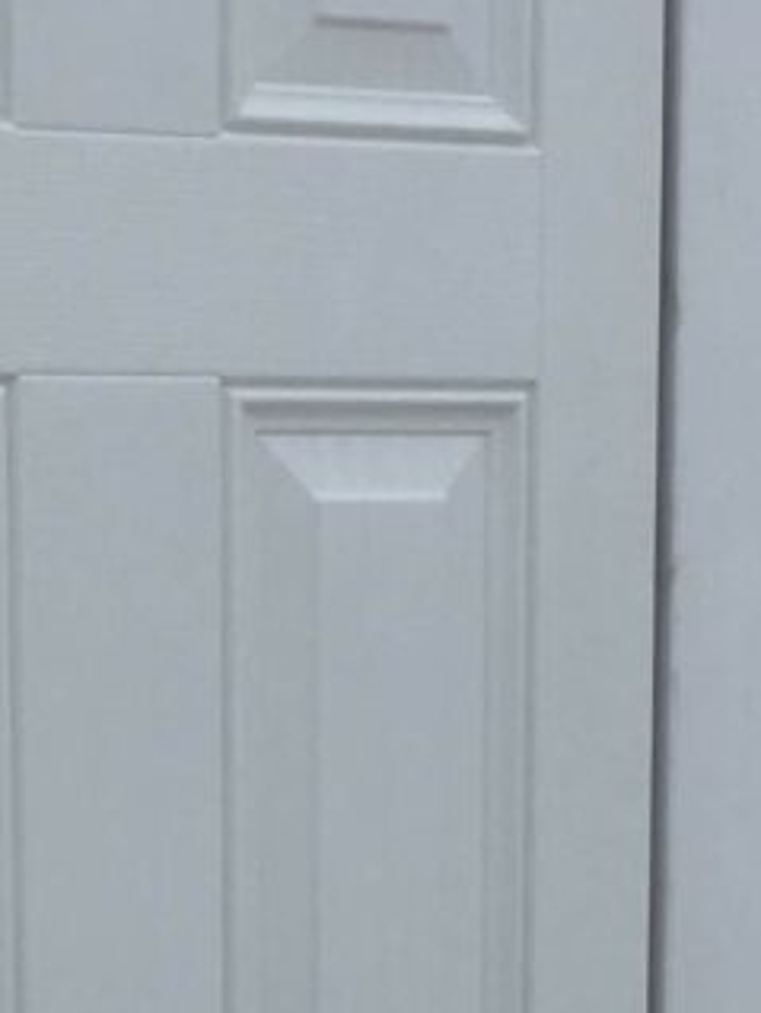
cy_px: 1293
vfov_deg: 13.6
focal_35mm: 140
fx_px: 4098
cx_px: 255
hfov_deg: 10.6
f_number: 2.2
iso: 25
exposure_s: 1/986
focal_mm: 4.15
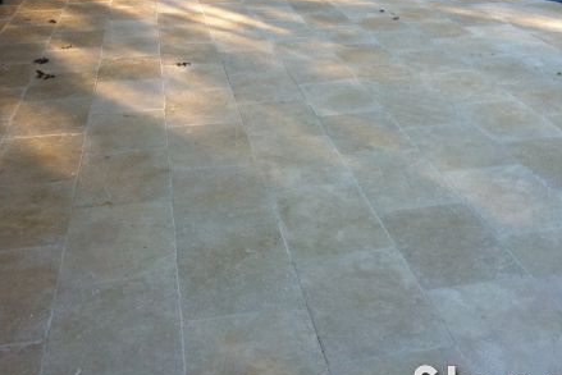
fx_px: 828
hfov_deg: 37.4
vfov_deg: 25.5
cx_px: 338
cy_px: 145
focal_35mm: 53
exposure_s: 1/206
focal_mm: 3.85
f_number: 2.8
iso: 80
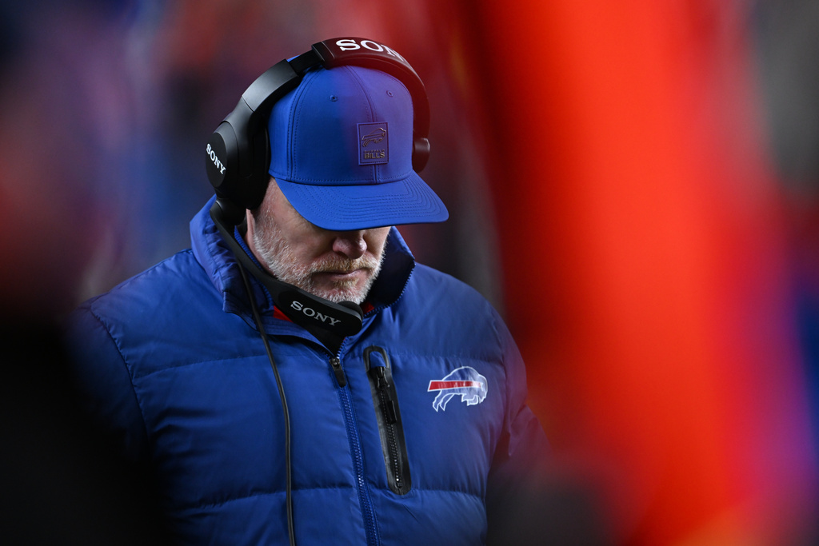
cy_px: 273
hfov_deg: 3.7
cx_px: 410
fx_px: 12741
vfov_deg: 2.5
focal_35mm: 560
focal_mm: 560
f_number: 4
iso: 2000
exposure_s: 1/1000
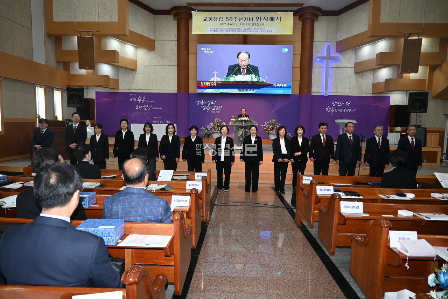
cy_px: 150
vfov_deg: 53.1
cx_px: 224
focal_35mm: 24
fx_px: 299
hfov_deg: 73.8
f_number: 4
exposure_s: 1/60
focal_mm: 16
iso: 500
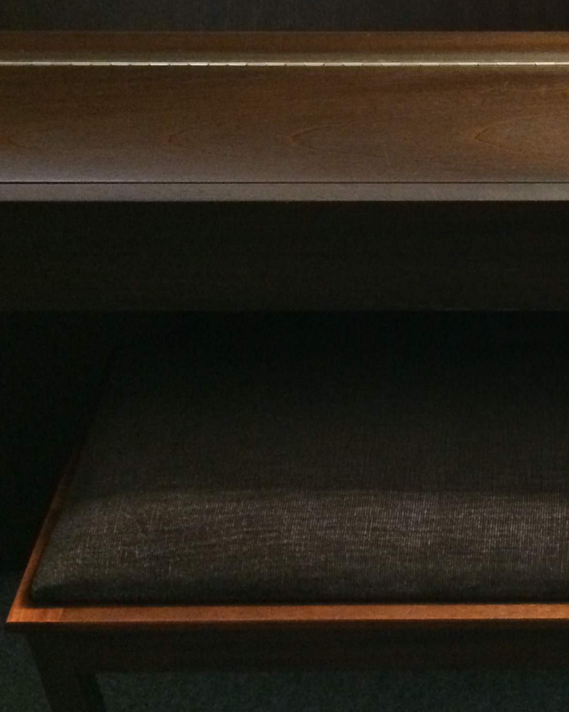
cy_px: 178
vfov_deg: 29.6
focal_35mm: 63
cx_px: 551
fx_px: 1327
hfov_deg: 23.3
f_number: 2.2
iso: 500
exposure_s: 1/17
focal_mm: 4.15
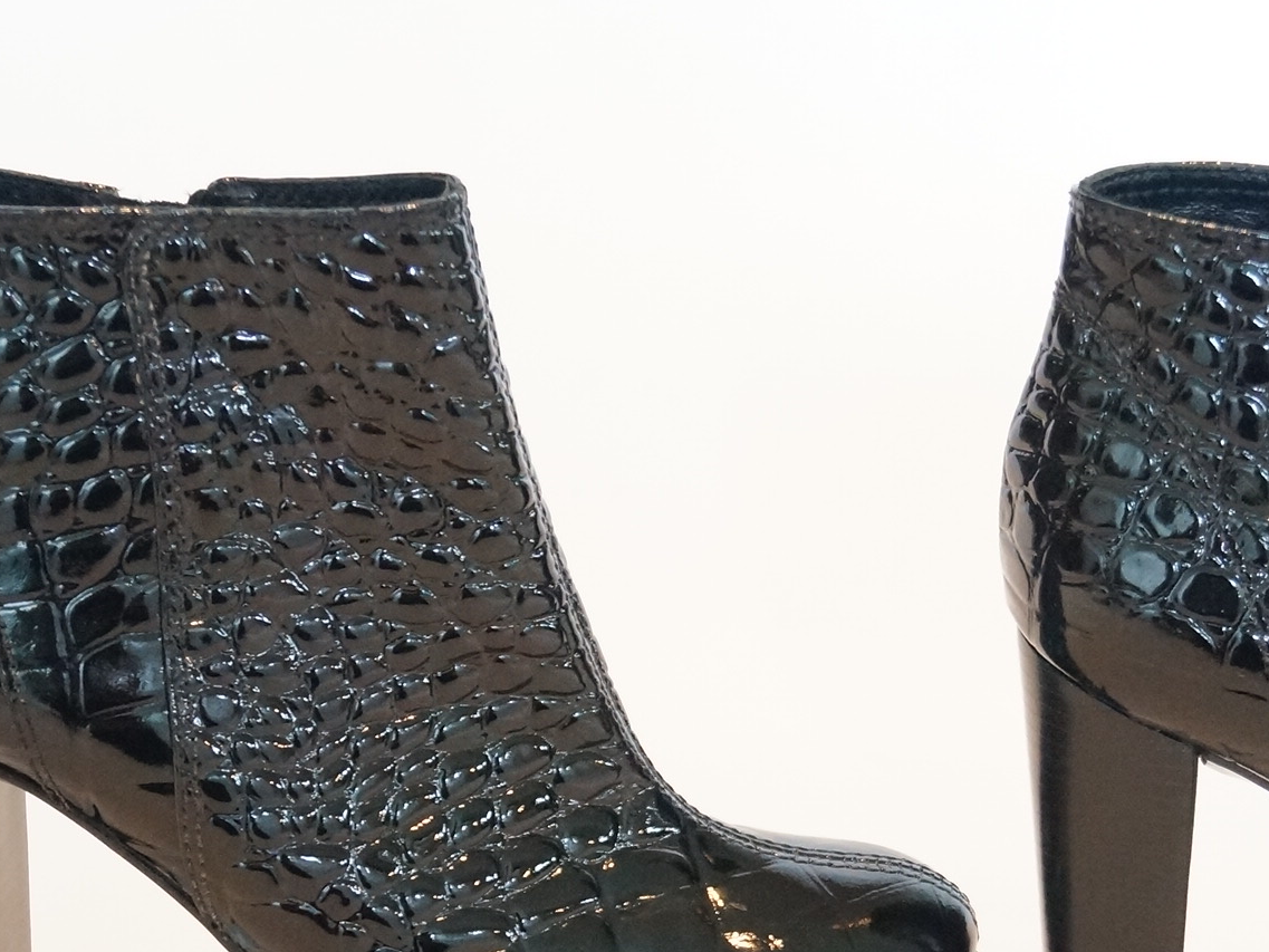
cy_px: 600
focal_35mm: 93
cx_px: 907
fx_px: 3410
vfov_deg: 15.9
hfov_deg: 21.0
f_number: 4.5
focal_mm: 30
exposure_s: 1/60
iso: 2500
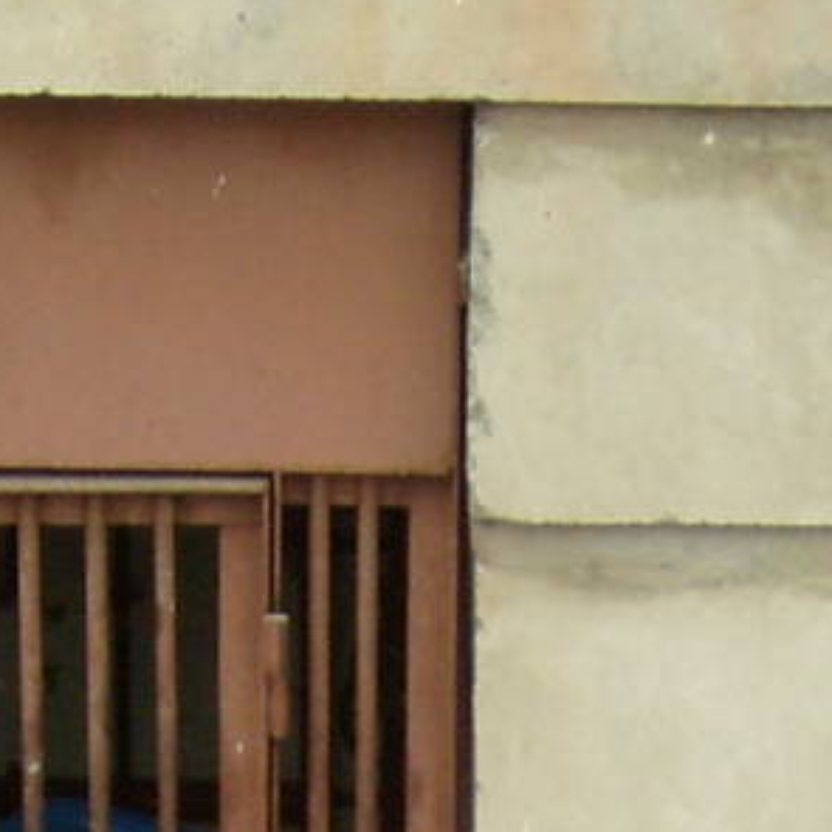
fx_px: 6771
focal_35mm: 249
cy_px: 1678
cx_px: 570
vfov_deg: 6.8
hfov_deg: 7.0
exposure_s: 1/180
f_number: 3.3
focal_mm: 8.7
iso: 80
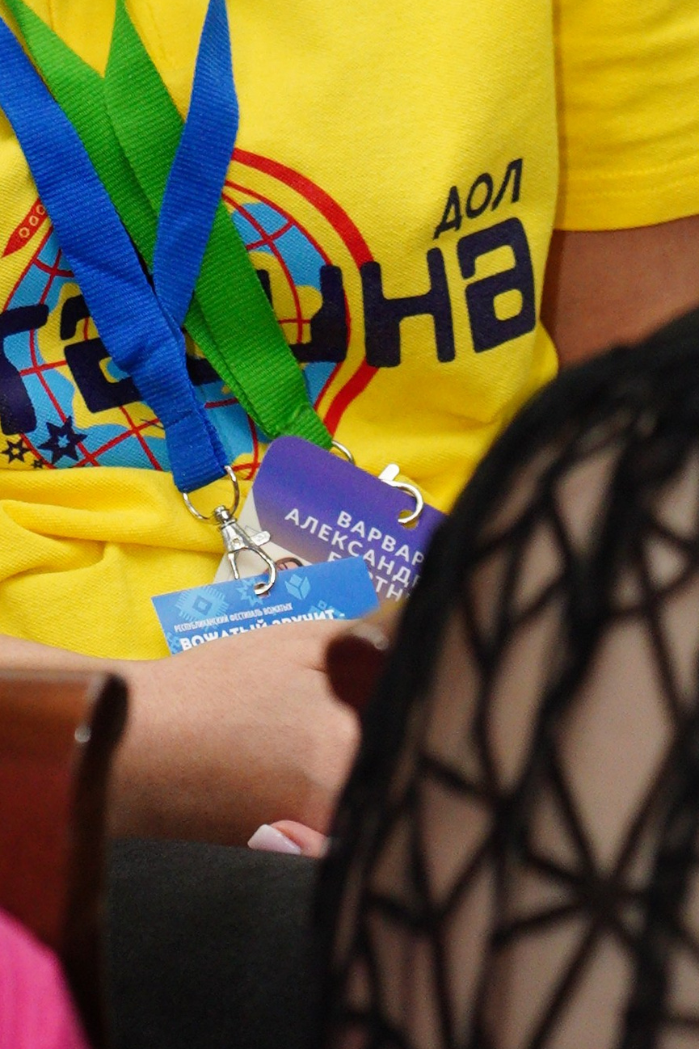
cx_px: 213
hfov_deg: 4.8
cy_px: -432
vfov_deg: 7.1
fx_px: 8360
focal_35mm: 287
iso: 1600
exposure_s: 1/160
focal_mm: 65
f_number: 4
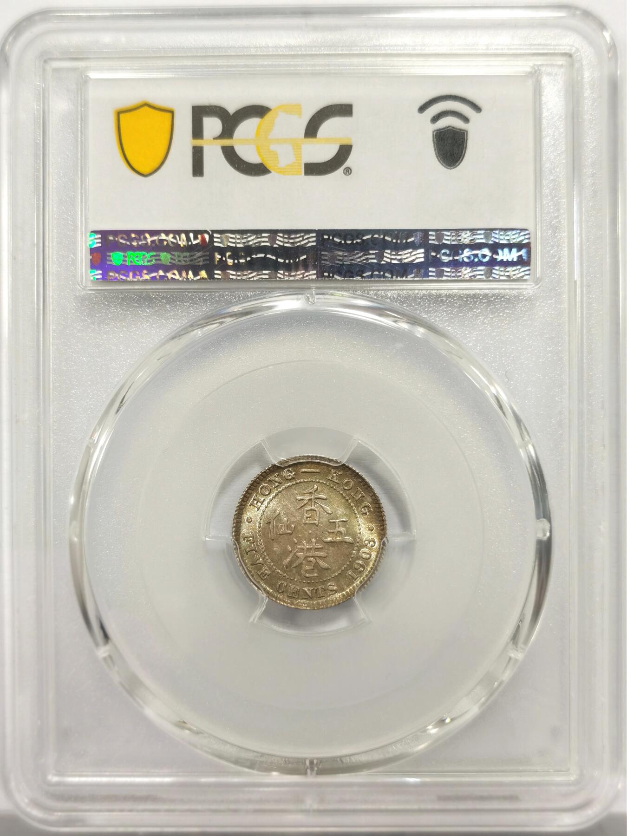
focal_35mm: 54
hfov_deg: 27.0
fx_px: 1304
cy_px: 418
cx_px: 314
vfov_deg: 35.5
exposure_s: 1/100
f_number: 13
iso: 100
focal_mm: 5.56
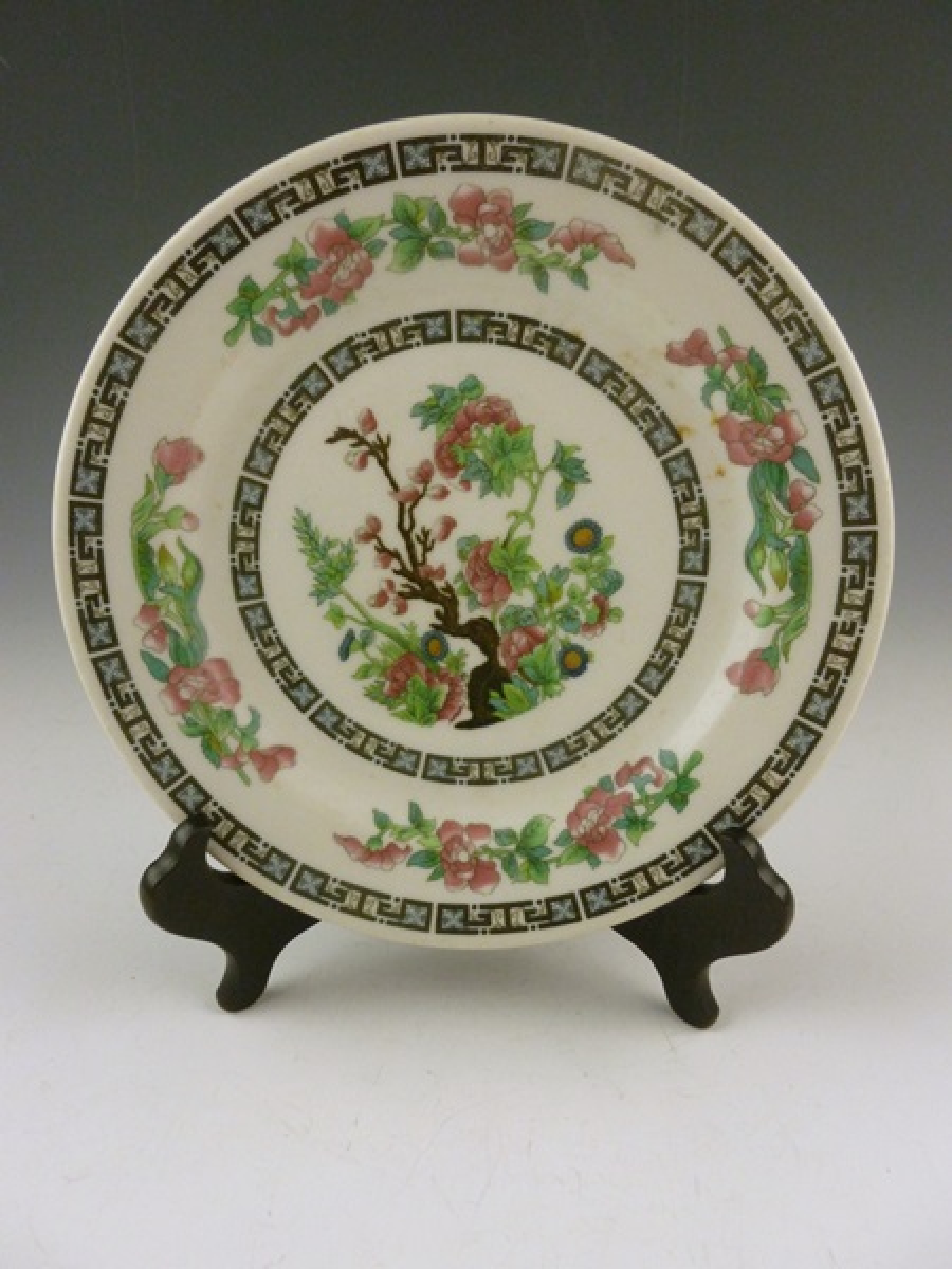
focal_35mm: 28
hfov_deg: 49.7
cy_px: 634
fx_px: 1027
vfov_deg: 63.4
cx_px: 476
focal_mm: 5
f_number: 3.3
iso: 400
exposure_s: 1/500
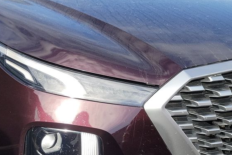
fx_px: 457
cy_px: 68
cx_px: 80
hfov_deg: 28.3
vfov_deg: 19.2
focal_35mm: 71
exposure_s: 1/533
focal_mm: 6.7
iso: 50
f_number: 1.8
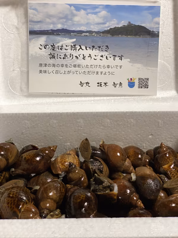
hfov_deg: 28.0
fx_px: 357
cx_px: 89
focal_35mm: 52
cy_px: 119
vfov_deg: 36.8
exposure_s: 1/111
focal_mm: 6
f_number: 2
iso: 250
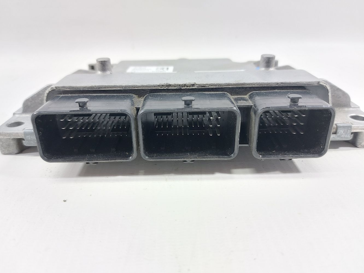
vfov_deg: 54.8
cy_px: 132
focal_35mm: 25
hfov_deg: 69.4
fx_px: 263
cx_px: 176
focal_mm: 5.23
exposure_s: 1/50
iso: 250
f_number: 1.8
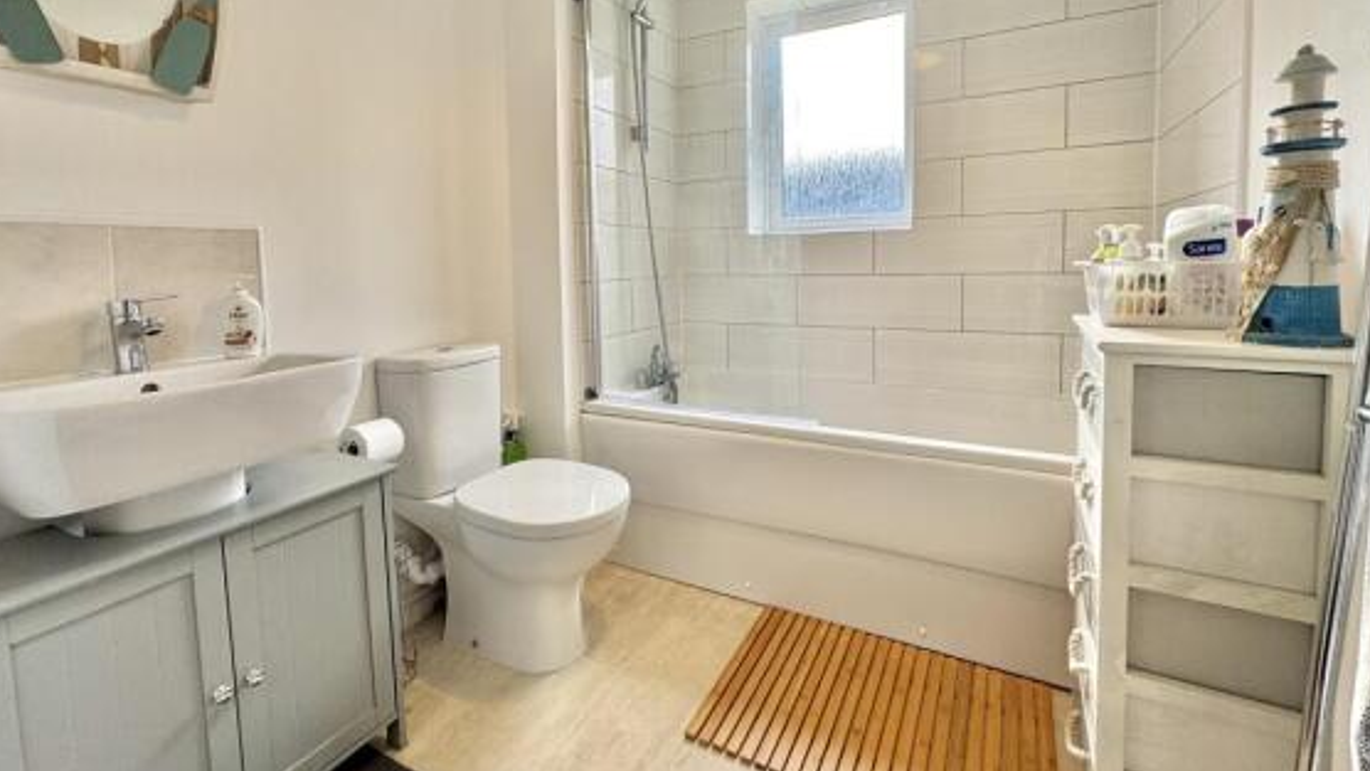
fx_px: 581
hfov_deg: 99.3
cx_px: 699
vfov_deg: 66.2
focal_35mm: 16
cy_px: 292
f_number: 2.2
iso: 125
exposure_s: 1/99
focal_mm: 2.22
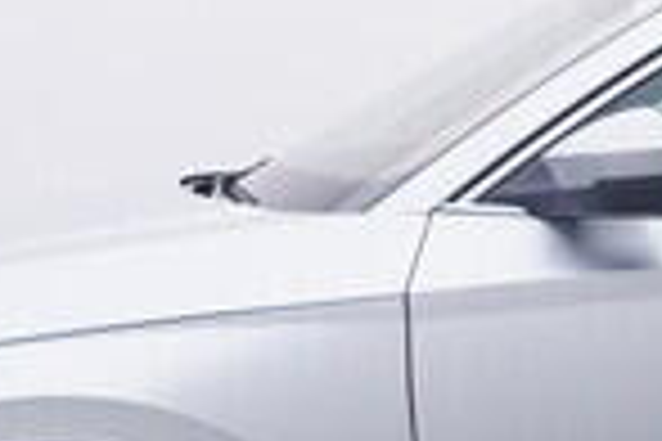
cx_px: 1009
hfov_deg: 12.4
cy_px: 369
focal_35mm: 156
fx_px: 2877
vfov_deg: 8.7
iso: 200
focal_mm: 15
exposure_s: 1/80
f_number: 5
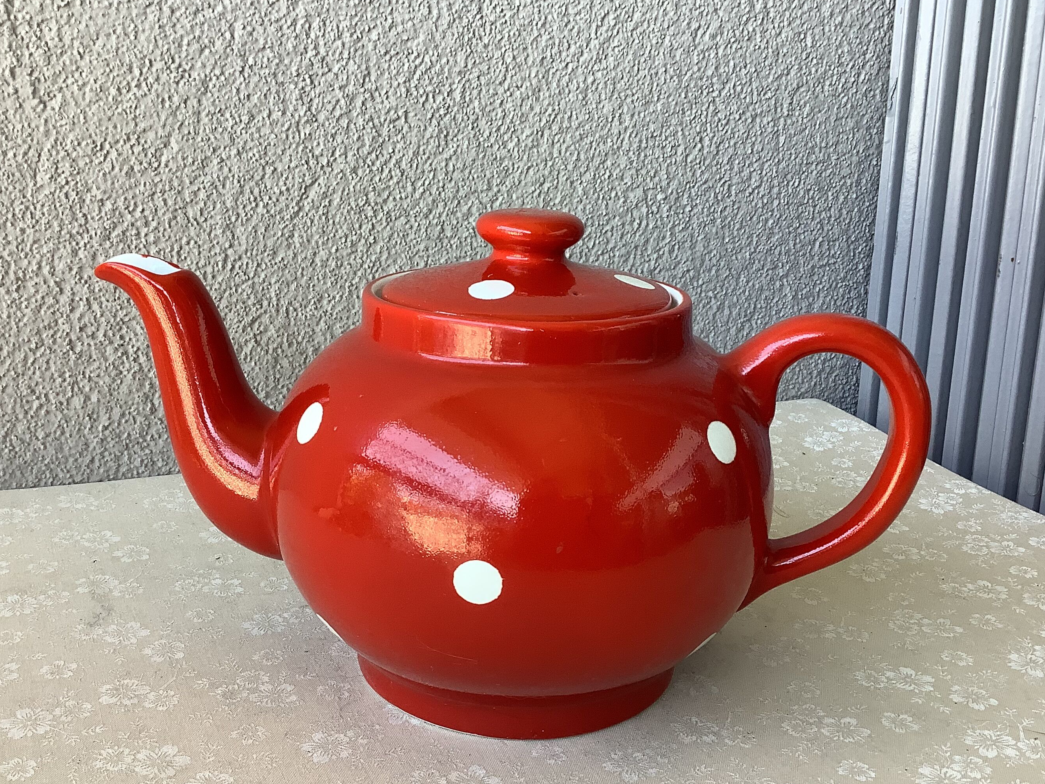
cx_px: 519
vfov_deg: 37.6
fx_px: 1147
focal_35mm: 38
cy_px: 450
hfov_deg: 49.0
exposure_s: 1/60
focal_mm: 3.3
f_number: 2.4
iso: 50
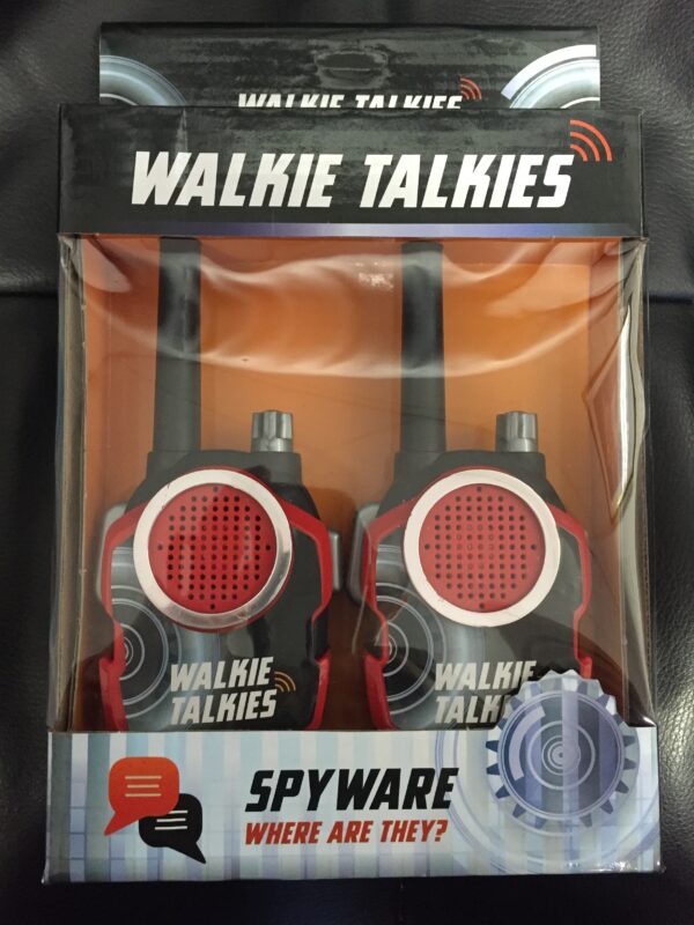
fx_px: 775
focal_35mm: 29
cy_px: 462
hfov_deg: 48.2
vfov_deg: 61.7
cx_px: 347
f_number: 2.2
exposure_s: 1/17
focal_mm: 4.15
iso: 320
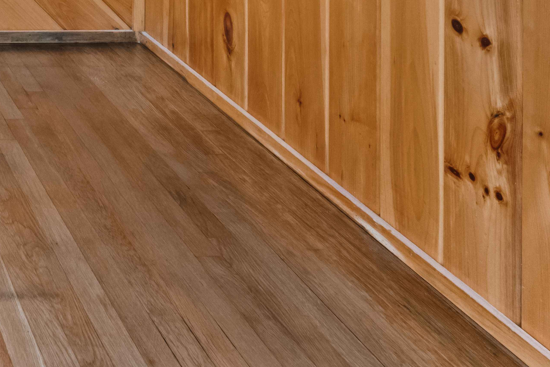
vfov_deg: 19.7
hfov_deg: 28.2
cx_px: -209
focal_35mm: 55
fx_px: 834
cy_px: -256
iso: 1600
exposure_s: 1/1.25
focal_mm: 14.7
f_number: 11
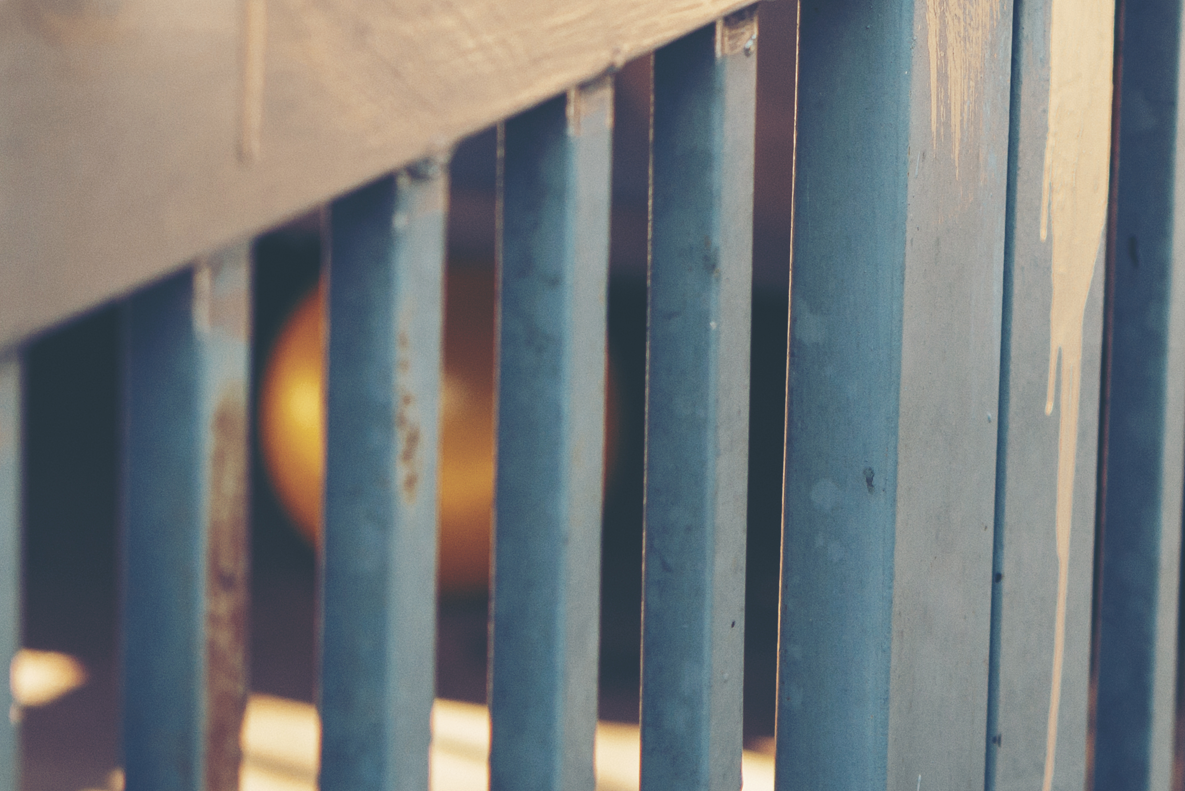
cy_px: -250
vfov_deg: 8.1
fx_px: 5531
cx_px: 1059
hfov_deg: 12.1
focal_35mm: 168
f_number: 4
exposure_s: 1/500
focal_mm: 60
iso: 400
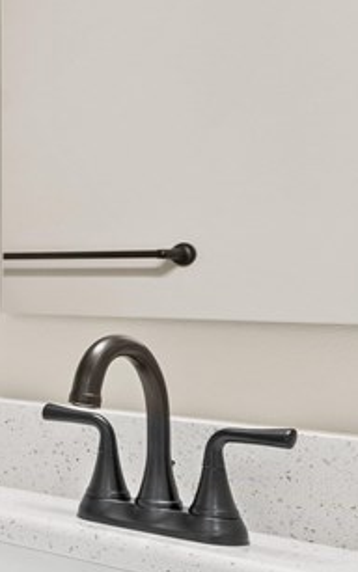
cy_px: 282
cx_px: -425
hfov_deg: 14.6
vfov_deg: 30.2
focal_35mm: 68
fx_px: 1061
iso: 640
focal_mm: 16
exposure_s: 1/1.67
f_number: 10
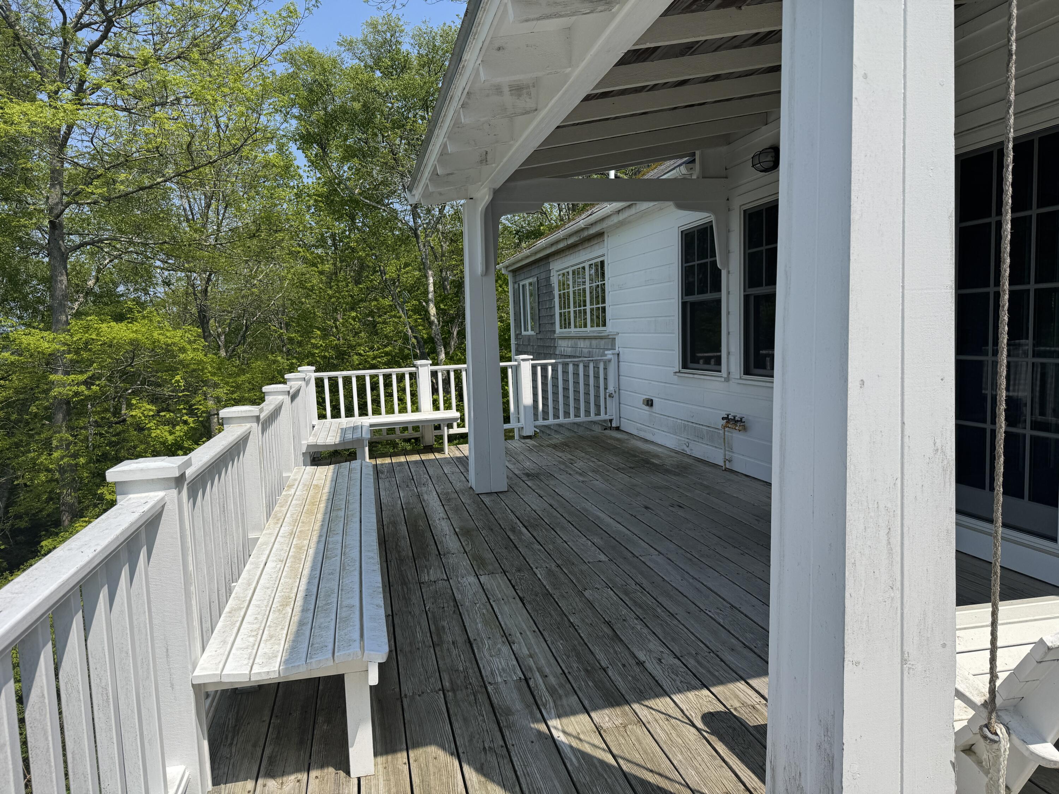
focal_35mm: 24
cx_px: 530
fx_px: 734
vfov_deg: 56.8
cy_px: 397
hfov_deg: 71.6
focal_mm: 6.76
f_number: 1.78
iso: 80
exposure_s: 1/6410
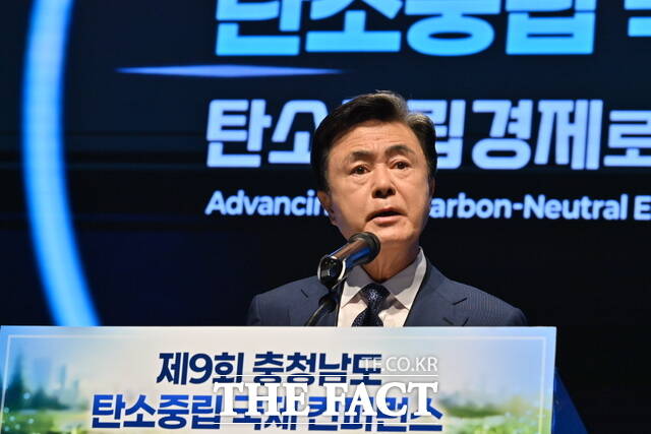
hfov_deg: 12.1
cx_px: 326
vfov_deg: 8.1
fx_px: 3075
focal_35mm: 170
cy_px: 217
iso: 1000
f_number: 9
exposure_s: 1/250
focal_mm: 170
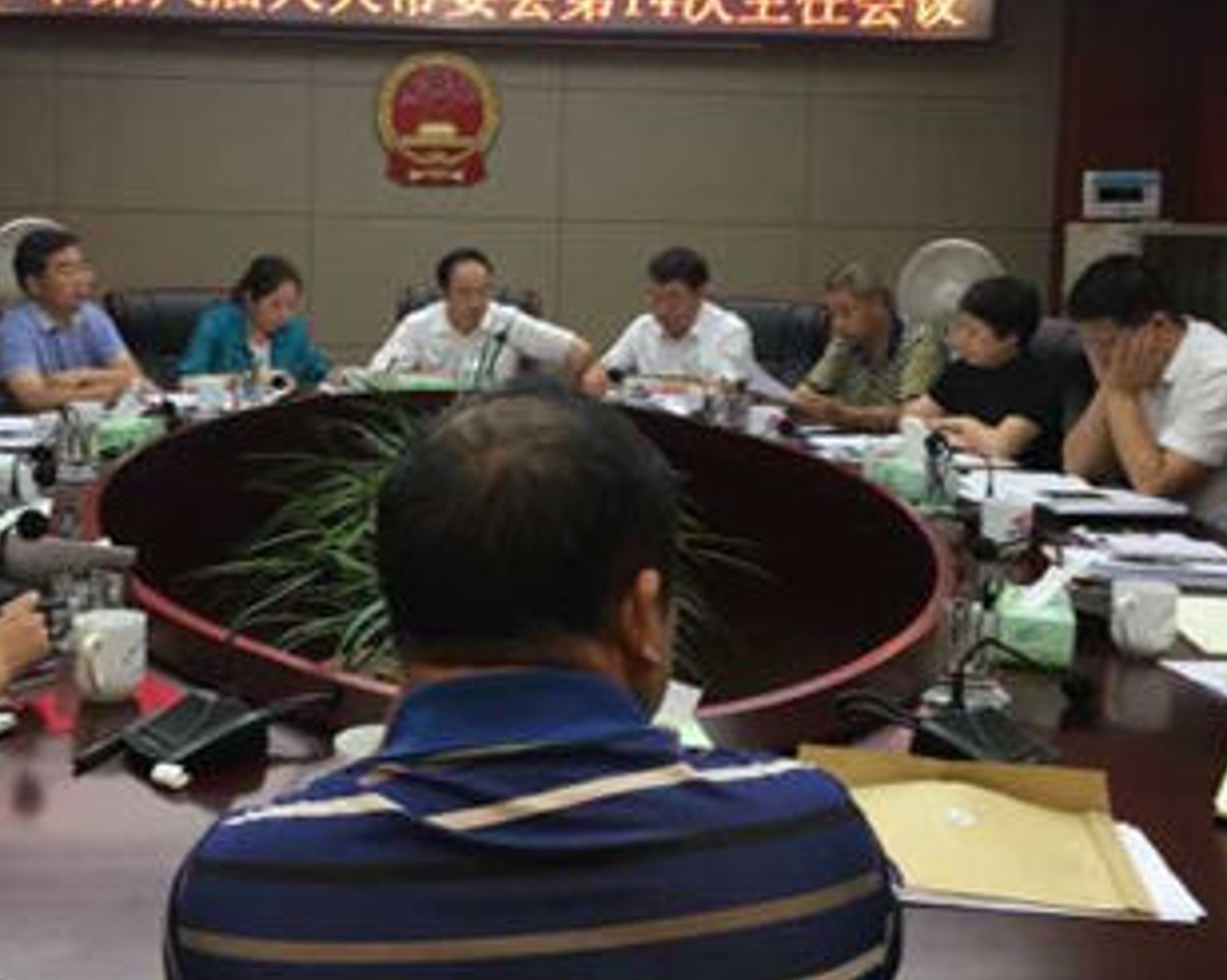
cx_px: 482
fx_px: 1669
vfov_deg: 32.5
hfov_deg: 40.2
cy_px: 357
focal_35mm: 46
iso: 50
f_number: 2.2
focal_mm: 4.15
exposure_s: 1/33
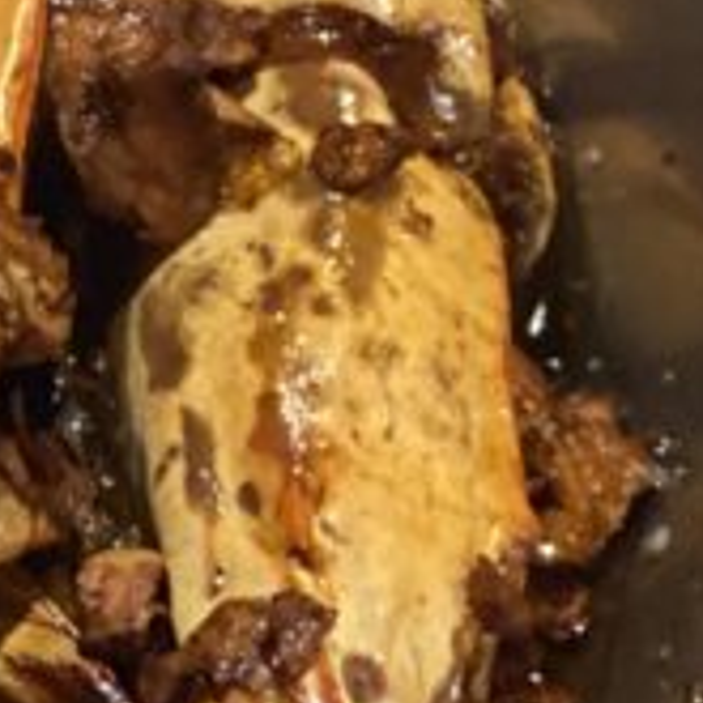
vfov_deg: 6.1
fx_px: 6548
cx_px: -1044
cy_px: -30
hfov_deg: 5.9
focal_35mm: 285
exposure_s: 1/40
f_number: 2
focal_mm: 6
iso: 320
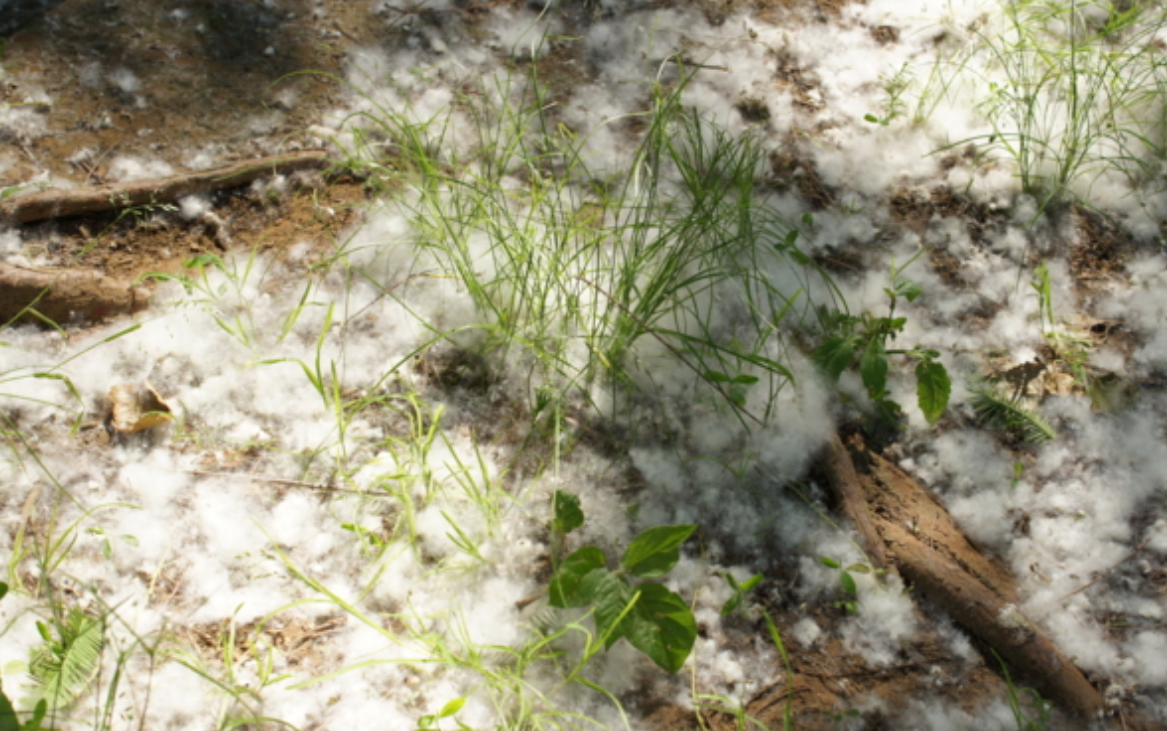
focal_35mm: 55
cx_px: 593
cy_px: 359
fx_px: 1735
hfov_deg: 37.2
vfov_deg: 23.8
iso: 200
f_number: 6.3
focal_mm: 35
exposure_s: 1/250
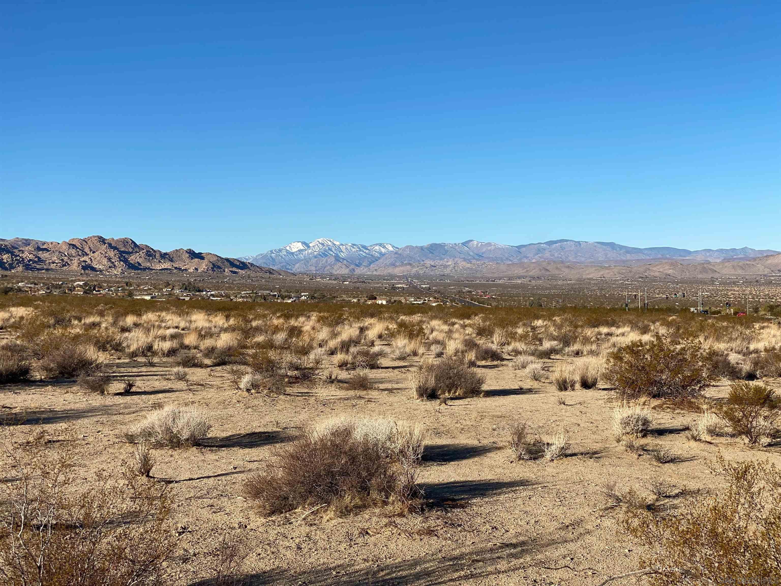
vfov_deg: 28.0
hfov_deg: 36.8
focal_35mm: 52
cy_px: 293
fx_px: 1173
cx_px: 390
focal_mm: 6
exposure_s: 1/1845
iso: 20
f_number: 2
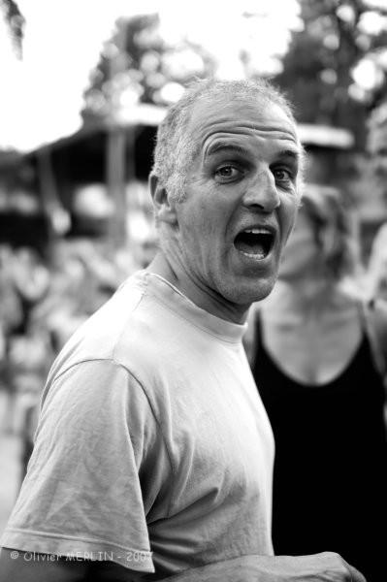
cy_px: 291
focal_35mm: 45
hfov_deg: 29.8
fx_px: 727
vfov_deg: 43.6
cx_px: 194
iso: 200
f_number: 1.8
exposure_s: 1/320
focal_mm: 30
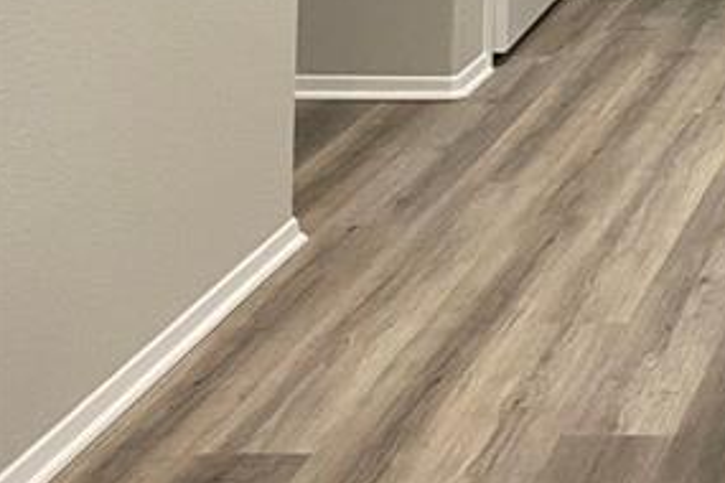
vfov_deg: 12.8
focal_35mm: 97
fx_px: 1953
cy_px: -402
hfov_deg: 17.3
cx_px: 1292
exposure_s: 1/60
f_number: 1.6
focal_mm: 4.2
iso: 200
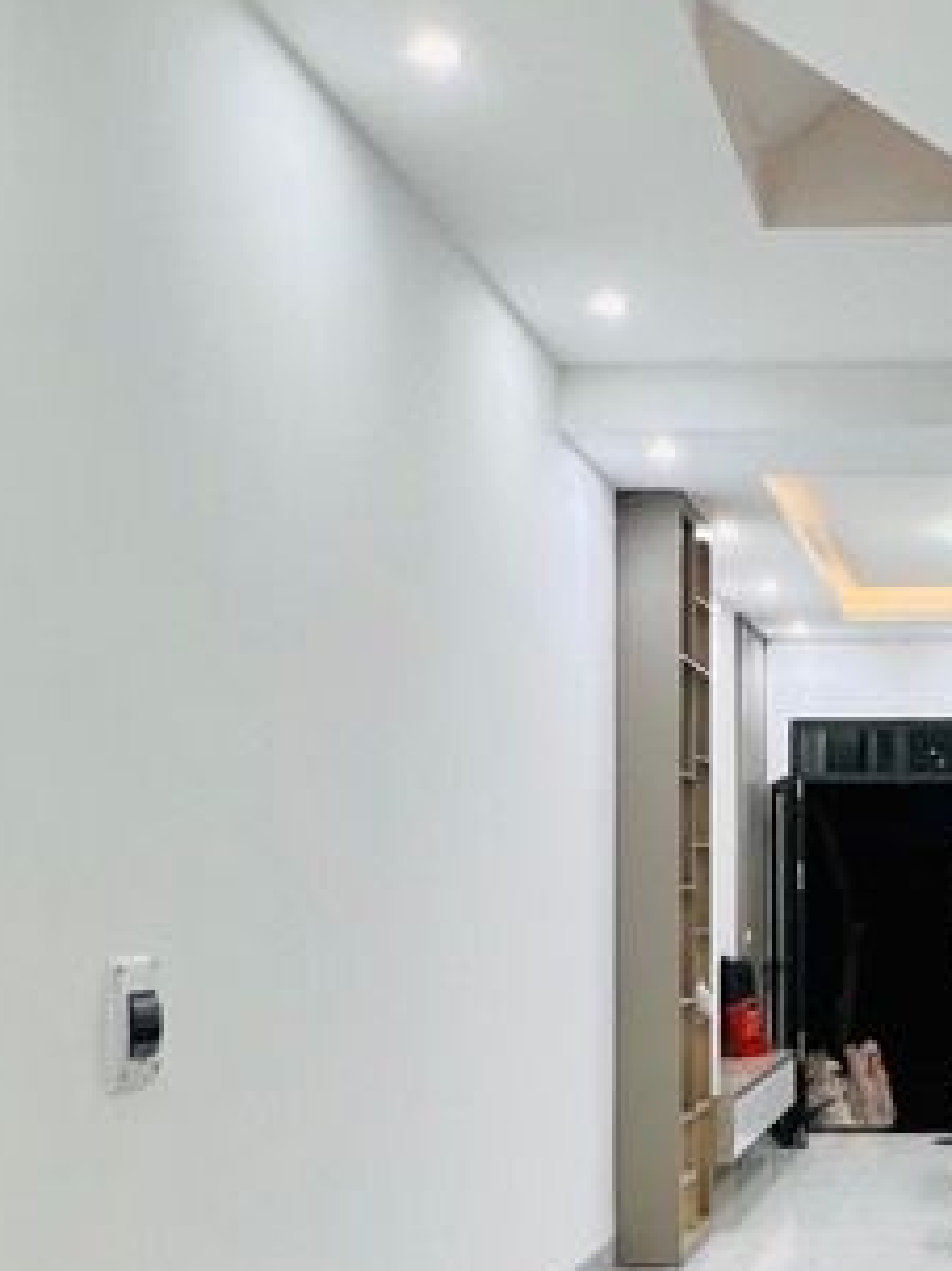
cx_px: 977
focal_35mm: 44
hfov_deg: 30.3
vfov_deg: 42.3
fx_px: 1615
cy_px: 856
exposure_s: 1/100
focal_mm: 1.57
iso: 125
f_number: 1.8
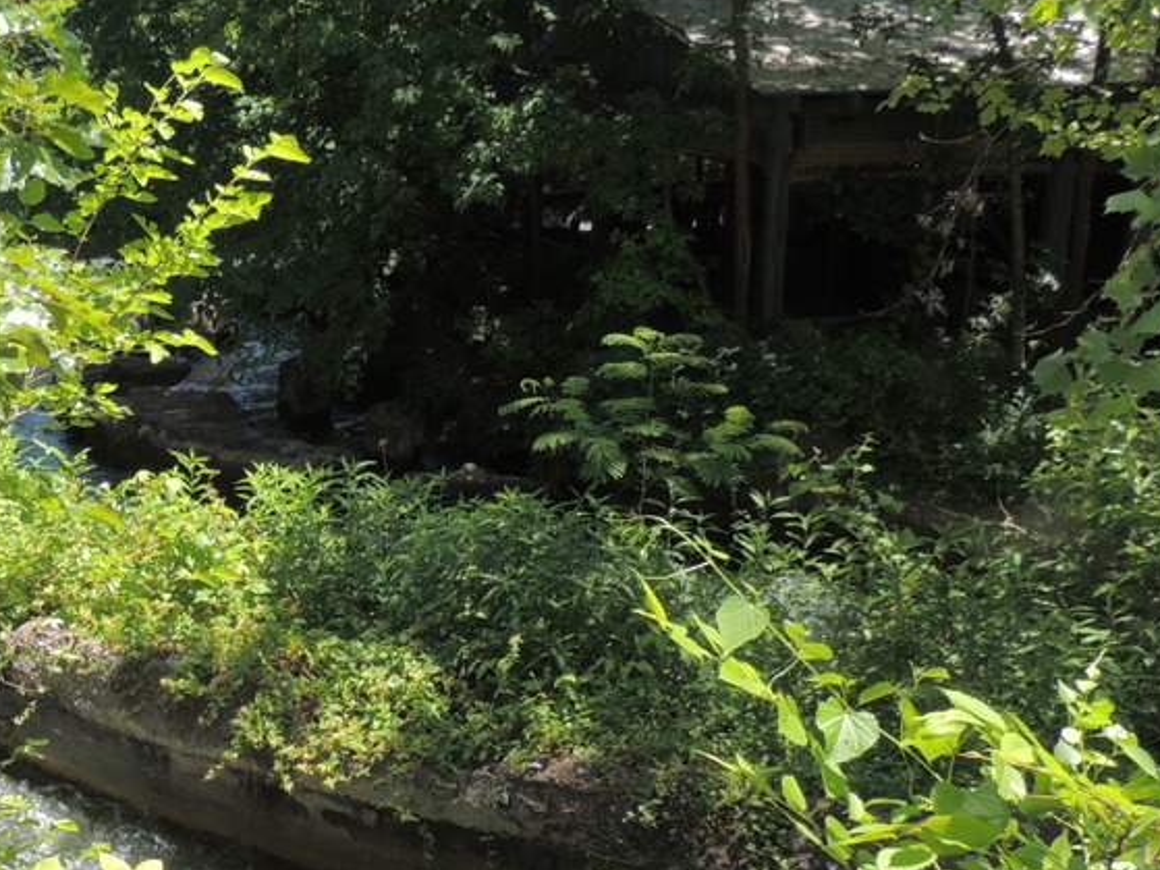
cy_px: 646
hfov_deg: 34.0
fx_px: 1843
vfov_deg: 26.2
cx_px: 257
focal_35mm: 55
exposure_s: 1/500
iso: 100
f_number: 3
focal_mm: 4.3
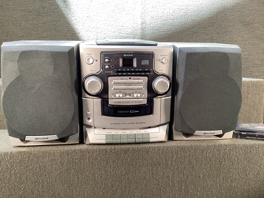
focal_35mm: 31
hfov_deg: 58.3
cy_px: 99
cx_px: 132
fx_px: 236
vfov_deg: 45.4
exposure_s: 1/50
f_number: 2.4
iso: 80
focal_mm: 3.3
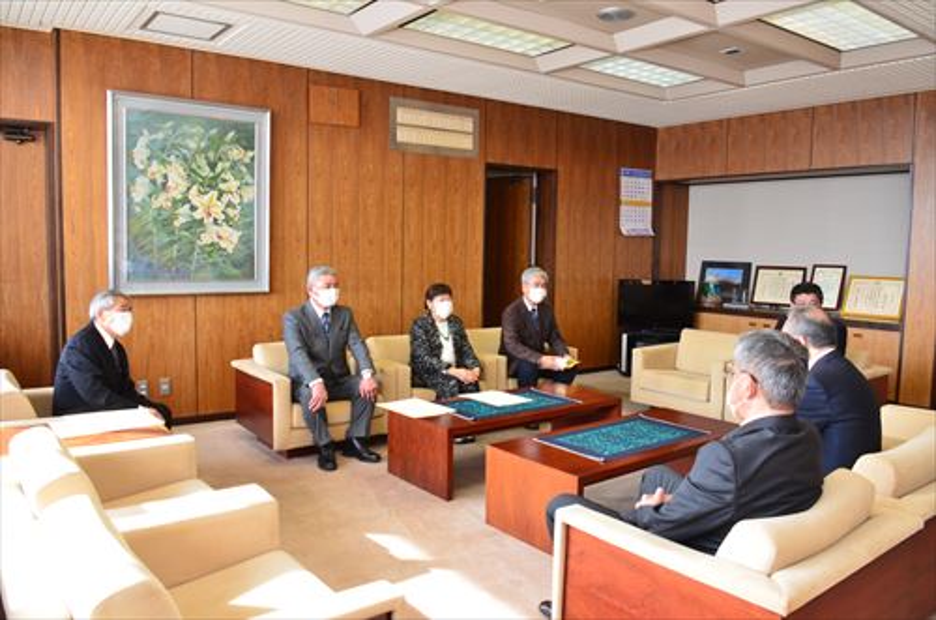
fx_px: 700
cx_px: 468
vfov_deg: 47.7
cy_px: 310
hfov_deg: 67.5
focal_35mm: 27
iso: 800
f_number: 6.3
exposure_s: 1/100
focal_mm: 18
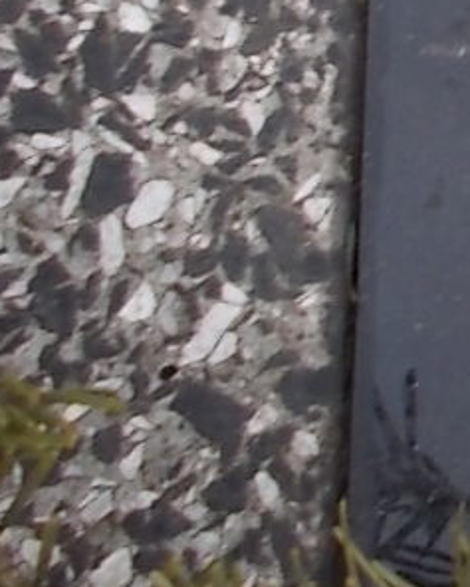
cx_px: 1116
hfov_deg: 9.9
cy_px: -182
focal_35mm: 137
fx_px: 2381
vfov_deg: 13.5
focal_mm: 4.6
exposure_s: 1/160
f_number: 3.2
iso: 80
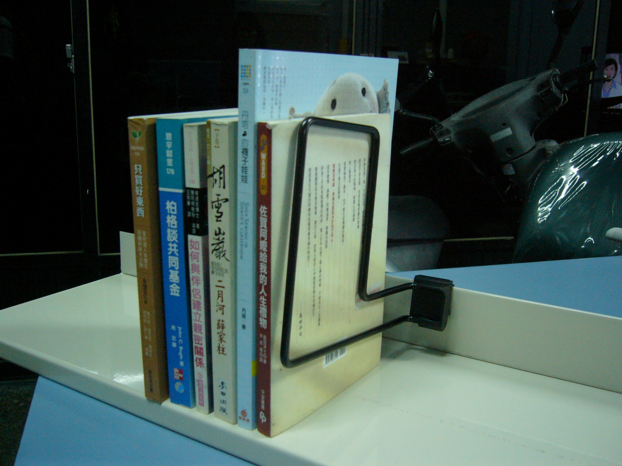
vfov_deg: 40.7
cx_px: 311
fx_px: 629
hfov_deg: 52.6
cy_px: 233
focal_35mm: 35
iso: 200
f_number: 2.8
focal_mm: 5.8
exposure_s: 1/15
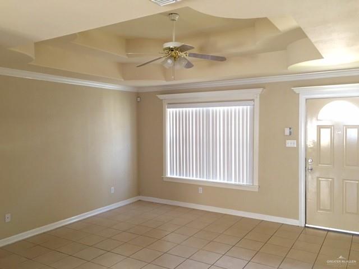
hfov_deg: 61.7
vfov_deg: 48.2
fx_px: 301
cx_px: 180
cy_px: 134
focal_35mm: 29
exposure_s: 1/10
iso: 80
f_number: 2.2
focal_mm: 4.15
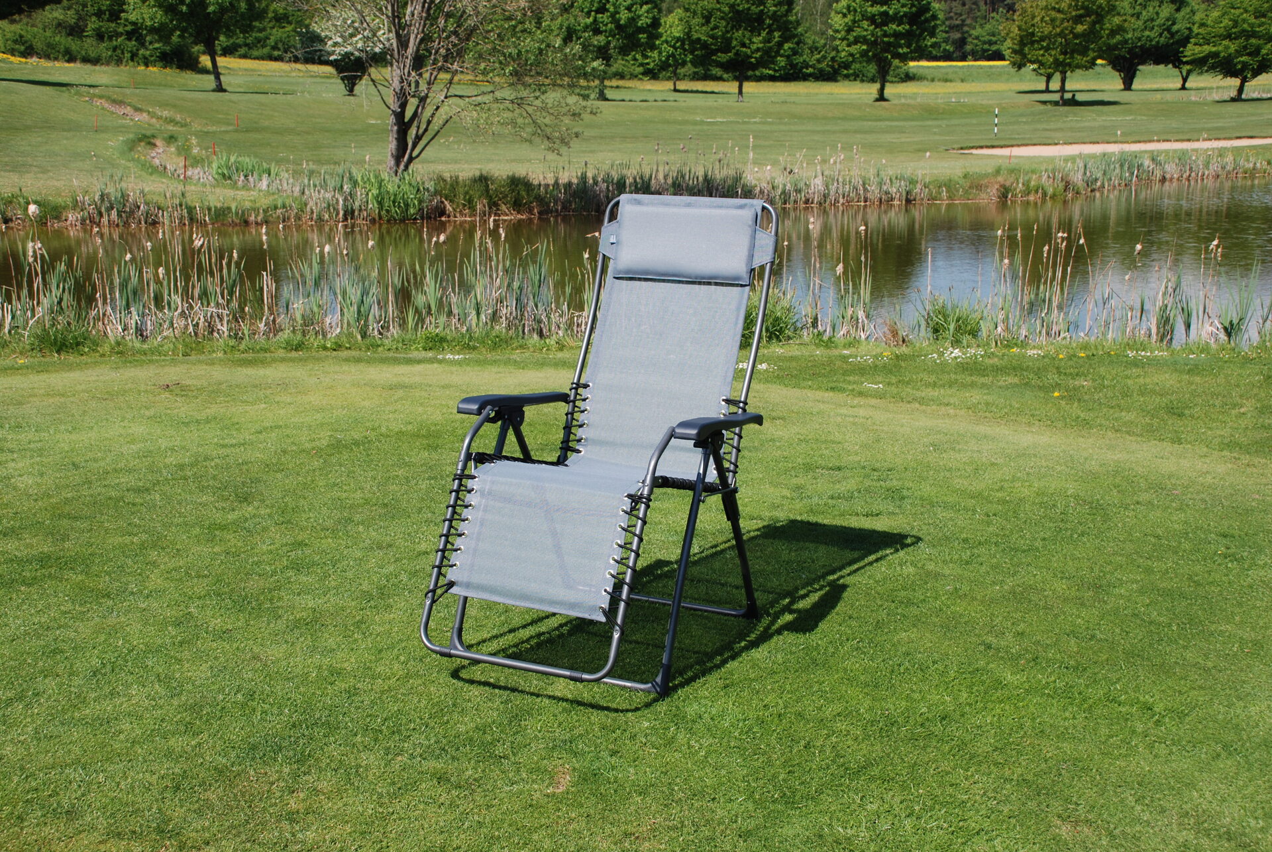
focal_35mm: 42
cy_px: 426
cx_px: 636
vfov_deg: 32.0
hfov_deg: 46.4
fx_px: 1486
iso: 100
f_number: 8
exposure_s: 1/250
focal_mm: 28
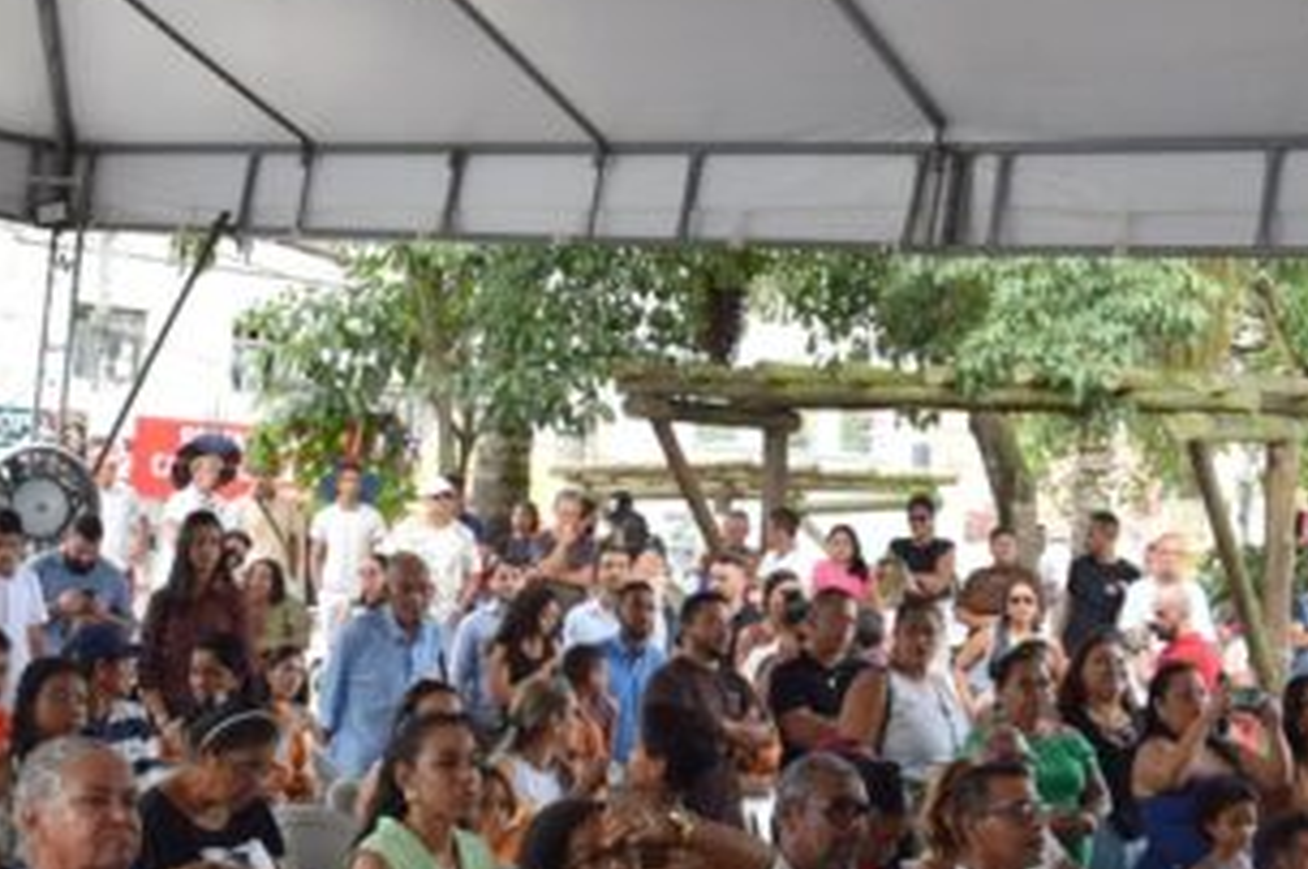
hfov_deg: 30.5
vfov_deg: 20.5
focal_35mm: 66
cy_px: 518
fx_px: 2395
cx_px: 693
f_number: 6.3
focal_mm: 18
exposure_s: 1/160
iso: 400
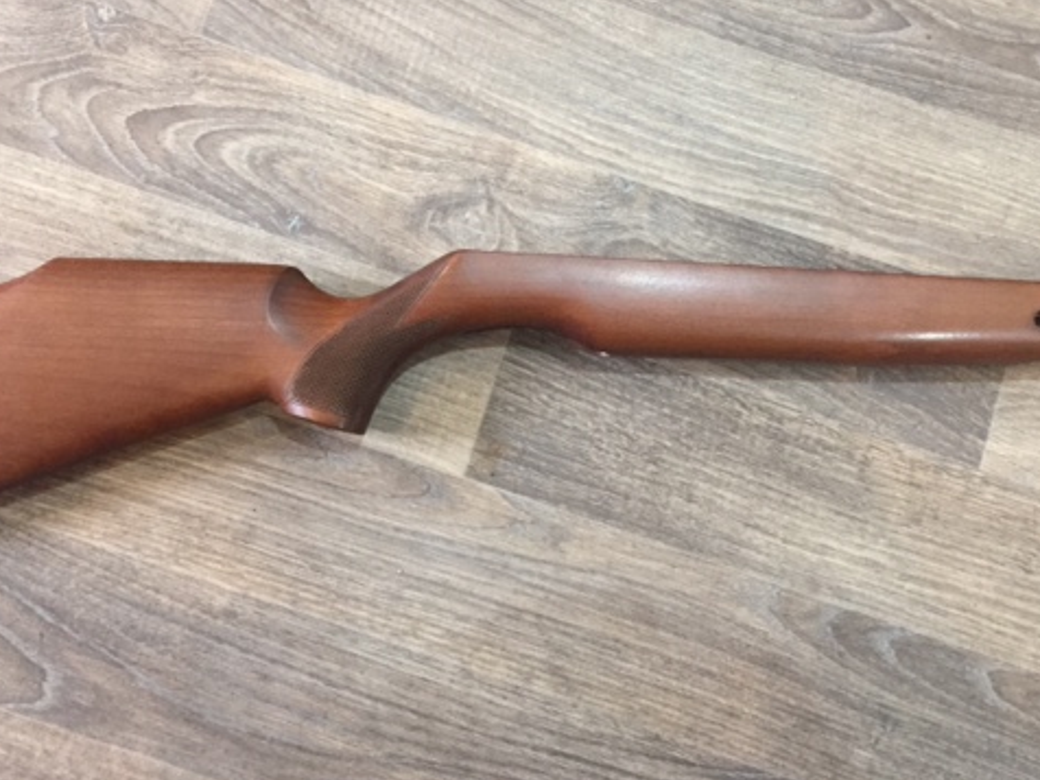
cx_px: 492
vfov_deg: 36.6
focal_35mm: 39
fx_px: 1172
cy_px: 288
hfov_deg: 47.8
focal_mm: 4.15
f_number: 2.2
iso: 250
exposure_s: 1/33
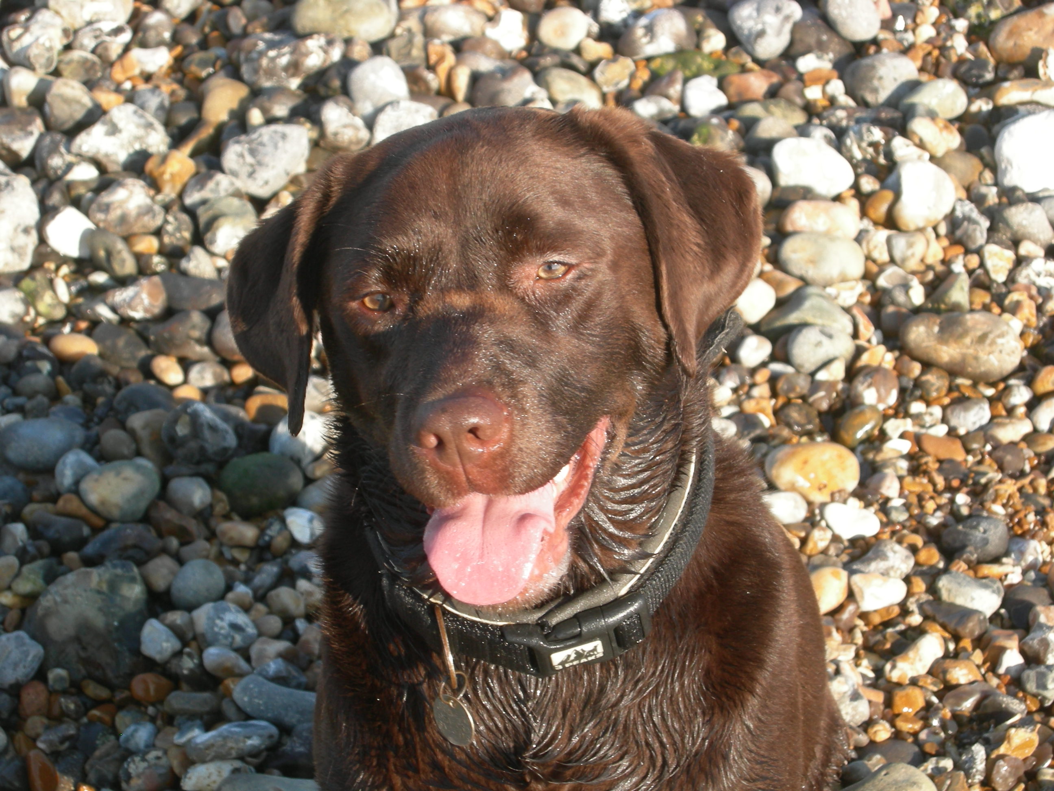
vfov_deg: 13.5
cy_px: 396
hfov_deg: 17.9
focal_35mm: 110
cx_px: 527
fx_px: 3349
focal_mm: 23
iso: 64
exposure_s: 1/132
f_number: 5.4
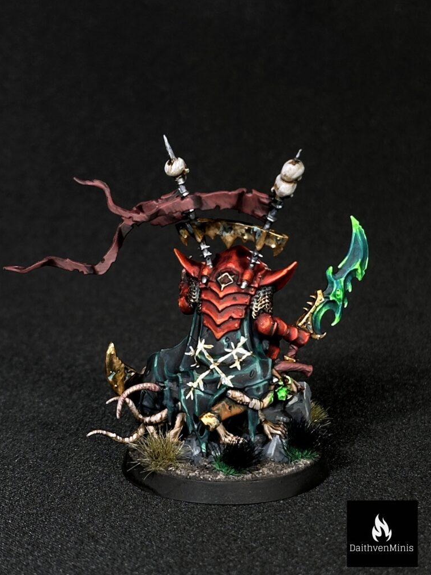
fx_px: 1709
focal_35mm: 103
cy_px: 287
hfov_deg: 14.4
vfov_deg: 19.1
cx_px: 215
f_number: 1.78
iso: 50
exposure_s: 1/100
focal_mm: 6.86
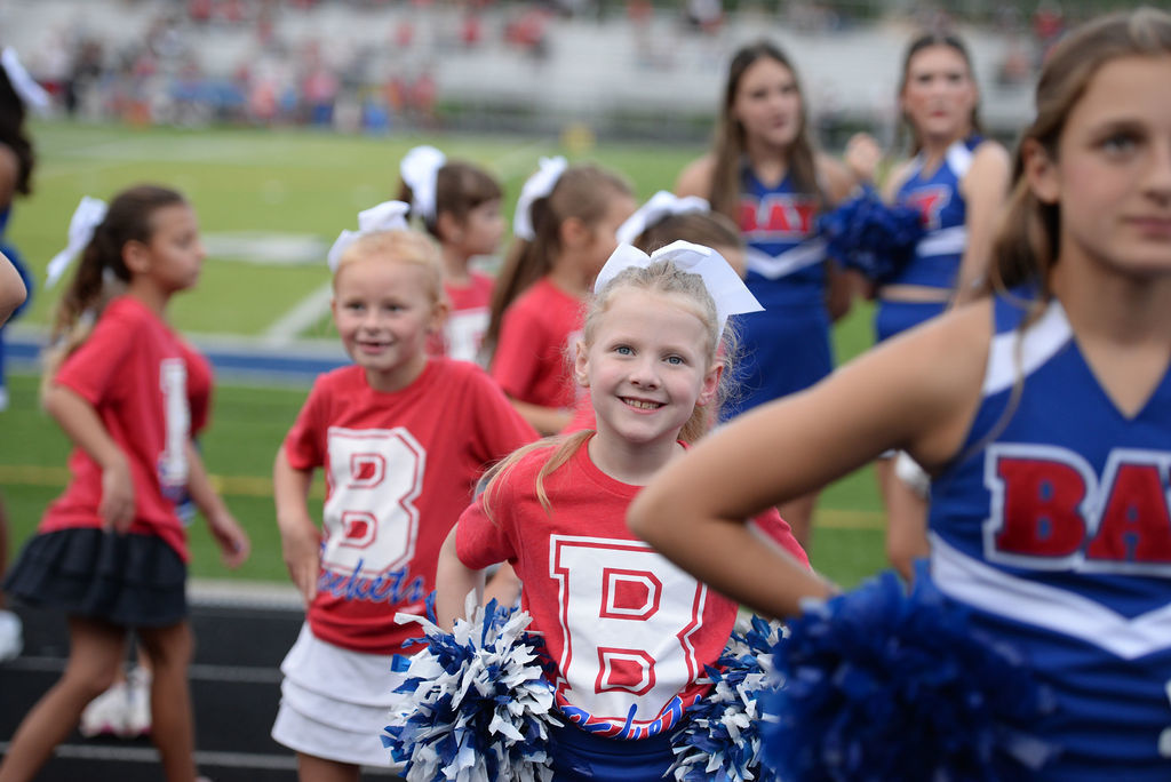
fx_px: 3320
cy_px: 391
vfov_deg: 13.4
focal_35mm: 102
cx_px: 586
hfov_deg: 20.0
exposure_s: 1/1000
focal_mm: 102
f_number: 5.6
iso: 800
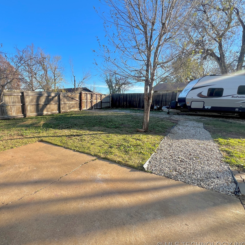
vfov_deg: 87.4
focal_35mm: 16
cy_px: 125
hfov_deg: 86.1
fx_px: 128
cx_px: 96
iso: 32
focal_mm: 1.57
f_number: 1.8
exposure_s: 1/521
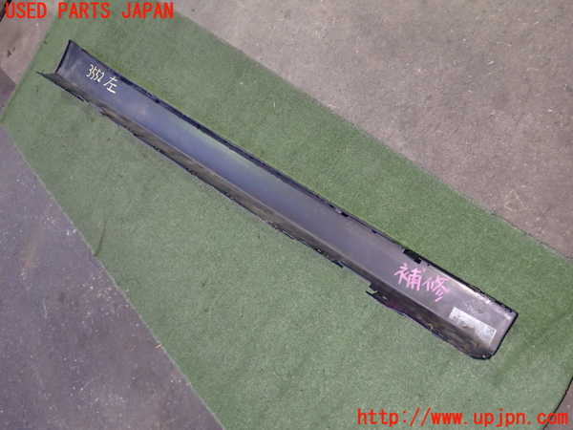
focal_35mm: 30
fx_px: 497
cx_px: 286
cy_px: 215
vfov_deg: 46.8
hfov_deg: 60.0
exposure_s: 1/30
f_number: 2.3
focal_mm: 5.4
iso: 640
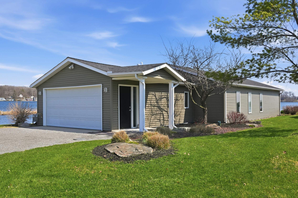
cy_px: 99
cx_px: 149
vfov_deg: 38.4
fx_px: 286
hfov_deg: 55.1
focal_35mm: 34
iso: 800
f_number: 9
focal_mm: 23
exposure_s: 1/1600
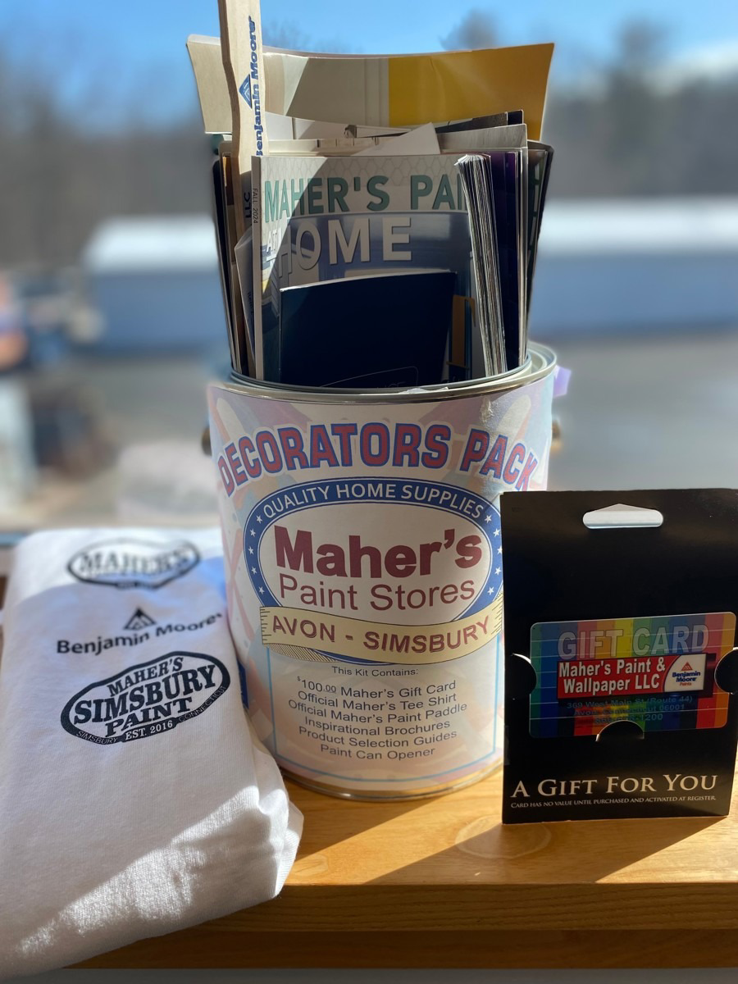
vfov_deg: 67.3
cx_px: 369
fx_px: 739
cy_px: 492
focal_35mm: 26
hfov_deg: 53.1
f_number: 1.8
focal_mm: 4.25
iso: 32
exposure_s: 1/129
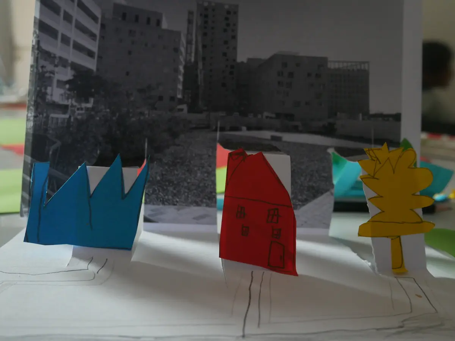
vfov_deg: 46.8
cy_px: 170
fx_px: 394
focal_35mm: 30
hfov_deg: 60.0
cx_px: 228
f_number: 3.8
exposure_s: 1/60
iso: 1600
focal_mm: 15
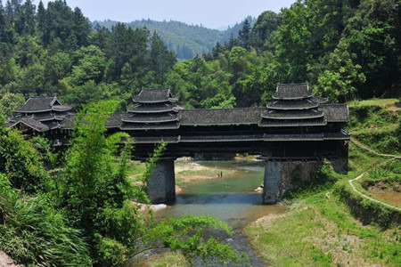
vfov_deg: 28.9
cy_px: 134
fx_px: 518
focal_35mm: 46
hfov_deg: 42.3
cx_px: 200
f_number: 8
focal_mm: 31
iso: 200
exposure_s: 1/400
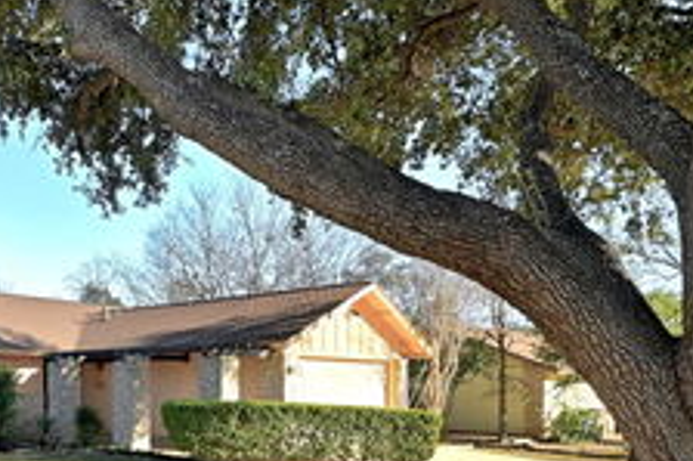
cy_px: 364
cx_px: 87
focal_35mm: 32
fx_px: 616
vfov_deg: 39.6
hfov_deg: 52.6
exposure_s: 1/160
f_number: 10
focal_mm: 14
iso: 400
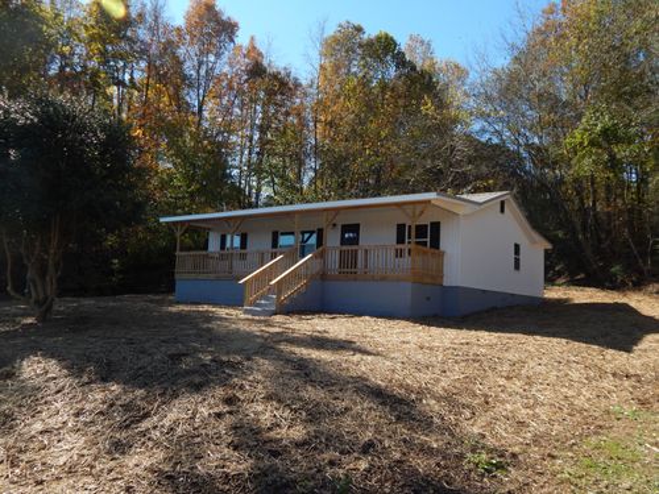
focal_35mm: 28
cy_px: 247
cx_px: 330
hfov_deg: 63.4
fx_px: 533
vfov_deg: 49.7
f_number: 3.2
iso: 200
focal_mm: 5.1
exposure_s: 1/1250
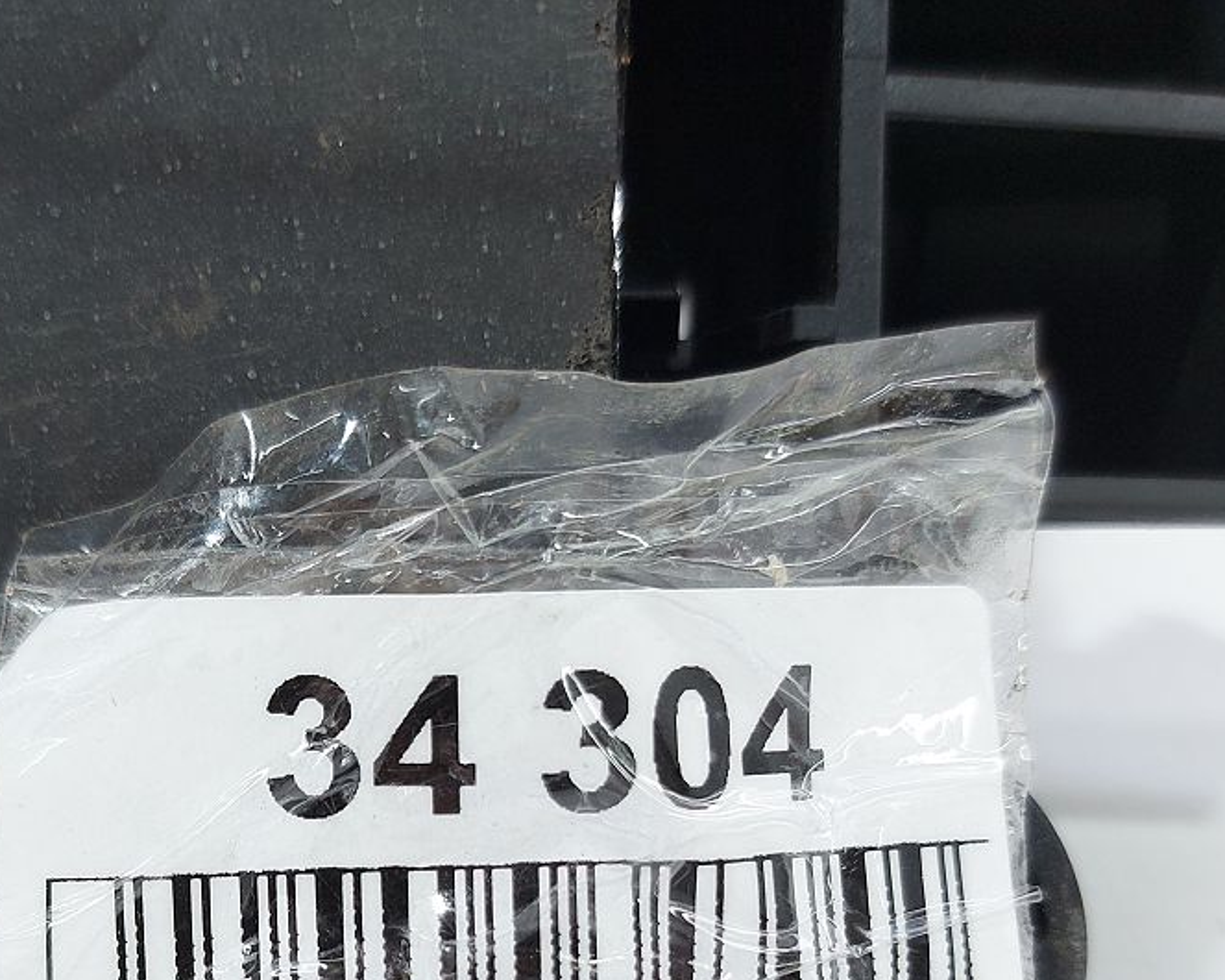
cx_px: 457
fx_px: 1776
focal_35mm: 49
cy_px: 899
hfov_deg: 37.8
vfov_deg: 29.4
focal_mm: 5.23
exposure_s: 1/50
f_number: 1.8
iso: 64
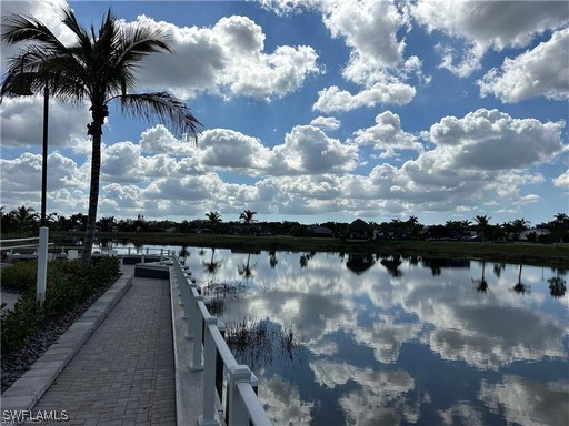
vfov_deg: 56.8
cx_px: 284
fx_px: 394
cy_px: 213
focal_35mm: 24
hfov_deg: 71.6
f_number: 1.78
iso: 80
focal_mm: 6.86
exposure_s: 1/15625
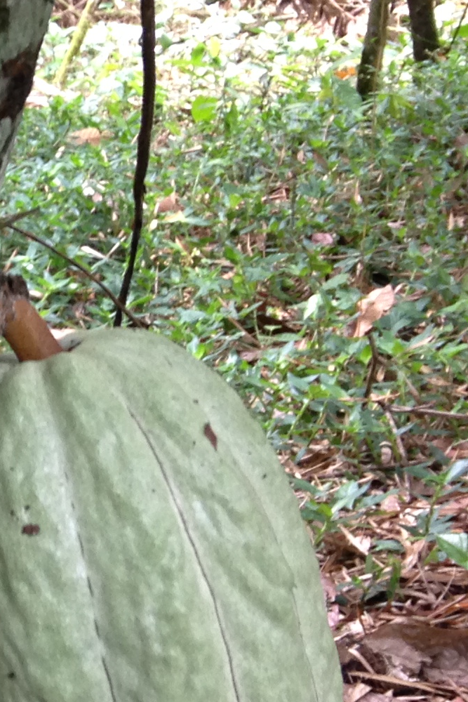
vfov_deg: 18.3
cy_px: 326
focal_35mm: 112
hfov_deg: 11.2
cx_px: -434
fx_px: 2183
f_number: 2.4
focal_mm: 4.12
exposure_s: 1/20
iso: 100
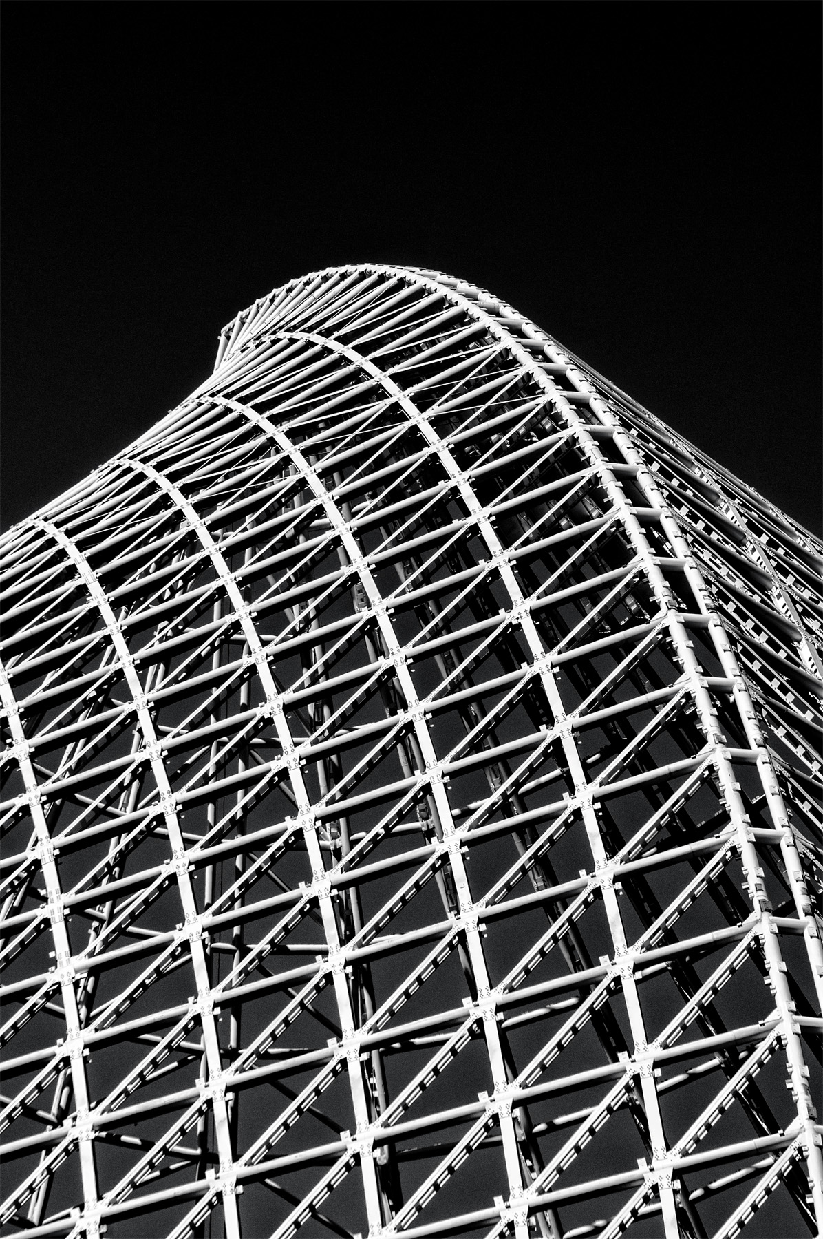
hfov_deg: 5.5
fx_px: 8506
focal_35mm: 248
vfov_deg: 8.3
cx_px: 412
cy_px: 620
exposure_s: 1/640
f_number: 11
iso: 200
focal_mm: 165
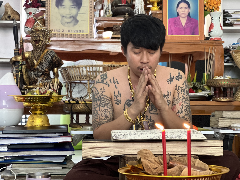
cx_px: 120
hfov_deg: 25.3
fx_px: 534
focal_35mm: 77
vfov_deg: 19.1
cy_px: 90
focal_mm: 9
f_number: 2.8
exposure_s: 1/33
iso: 320
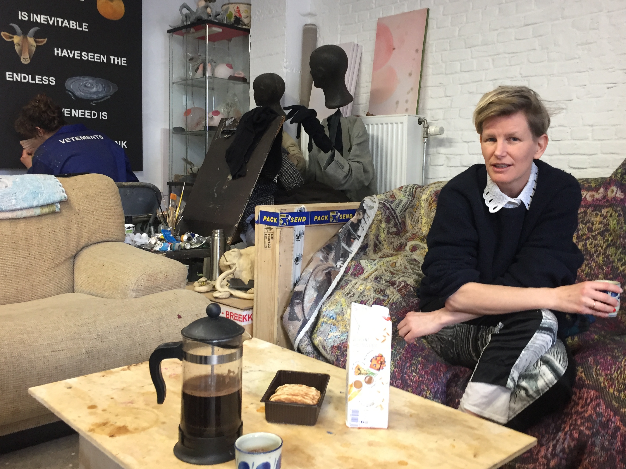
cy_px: 213
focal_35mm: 33
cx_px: 339
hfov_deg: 55.3
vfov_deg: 42.9
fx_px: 597
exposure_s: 1/33
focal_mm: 4.15
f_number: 2.2
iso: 160
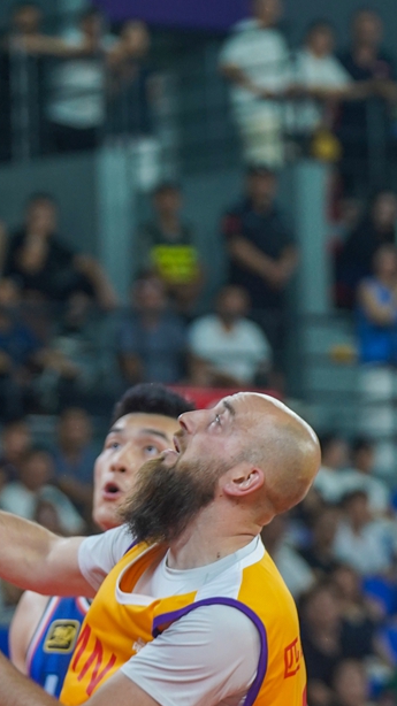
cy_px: 294
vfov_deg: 6.6
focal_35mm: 325
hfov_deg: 3.7
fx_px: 6087
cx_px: 84
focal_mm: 124
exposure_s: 1/500
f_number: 3.5
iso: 1250
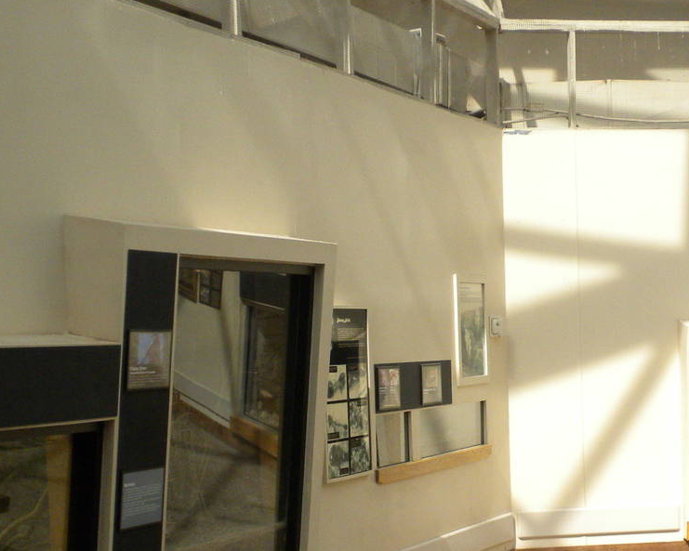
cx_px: 510
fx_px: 1591
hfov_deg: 24.2
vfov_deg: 19.4
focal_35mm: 78
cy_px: 470
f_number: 3.5
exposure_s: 1/608
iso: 165
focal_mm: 6.6
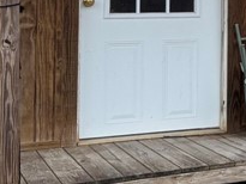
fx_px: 853
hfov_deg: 13.1
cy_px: -25
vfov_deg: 12.1
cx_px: 556
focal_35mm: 120
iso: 200
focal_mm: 6.76
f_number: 1.78
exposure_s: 1/101
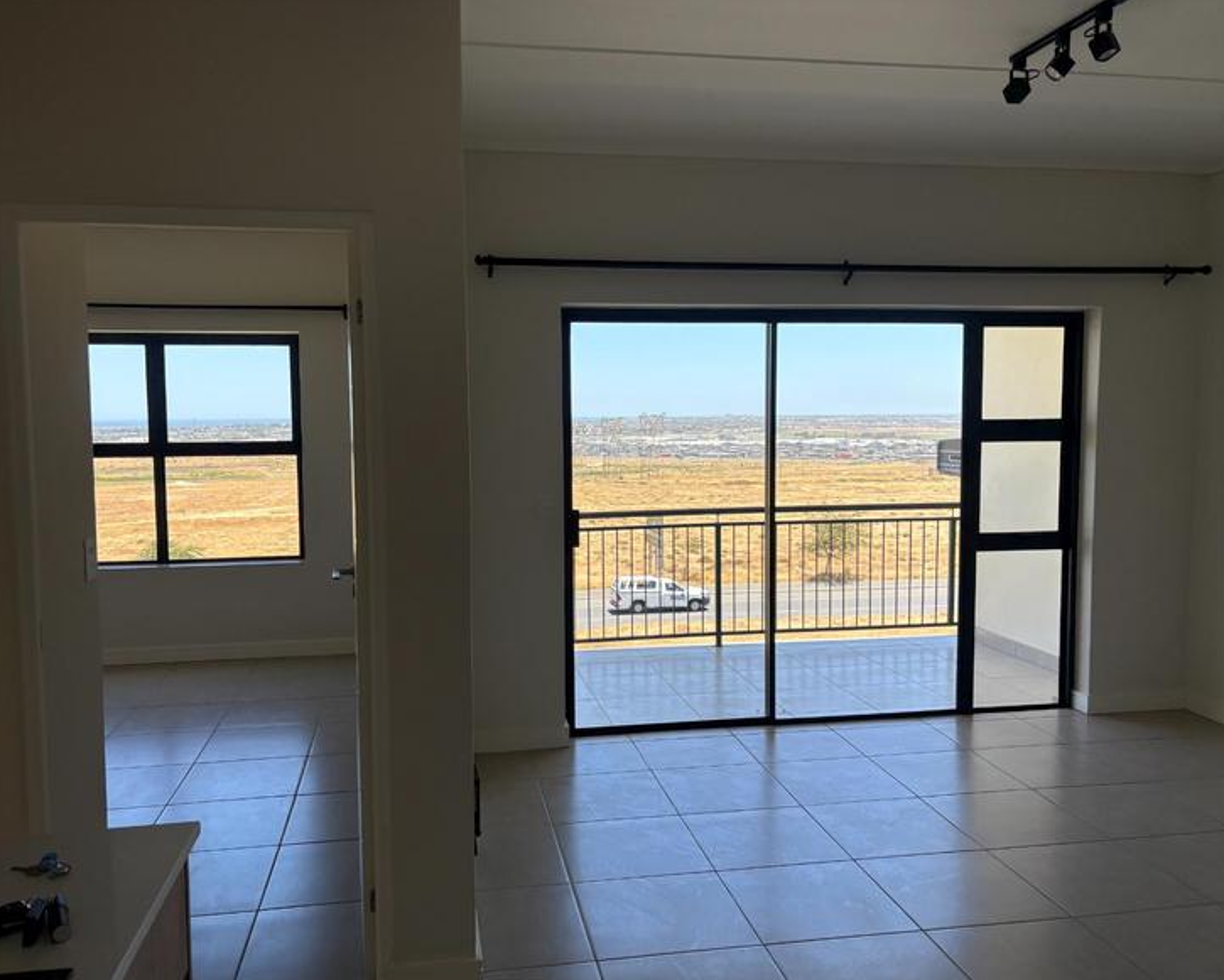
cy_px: 500
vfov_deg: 51.5
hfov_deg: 62.2
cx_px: 596
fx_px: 1014
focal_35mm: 28
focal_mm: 5.96
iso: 50
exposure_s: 1/1117
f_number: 1.6
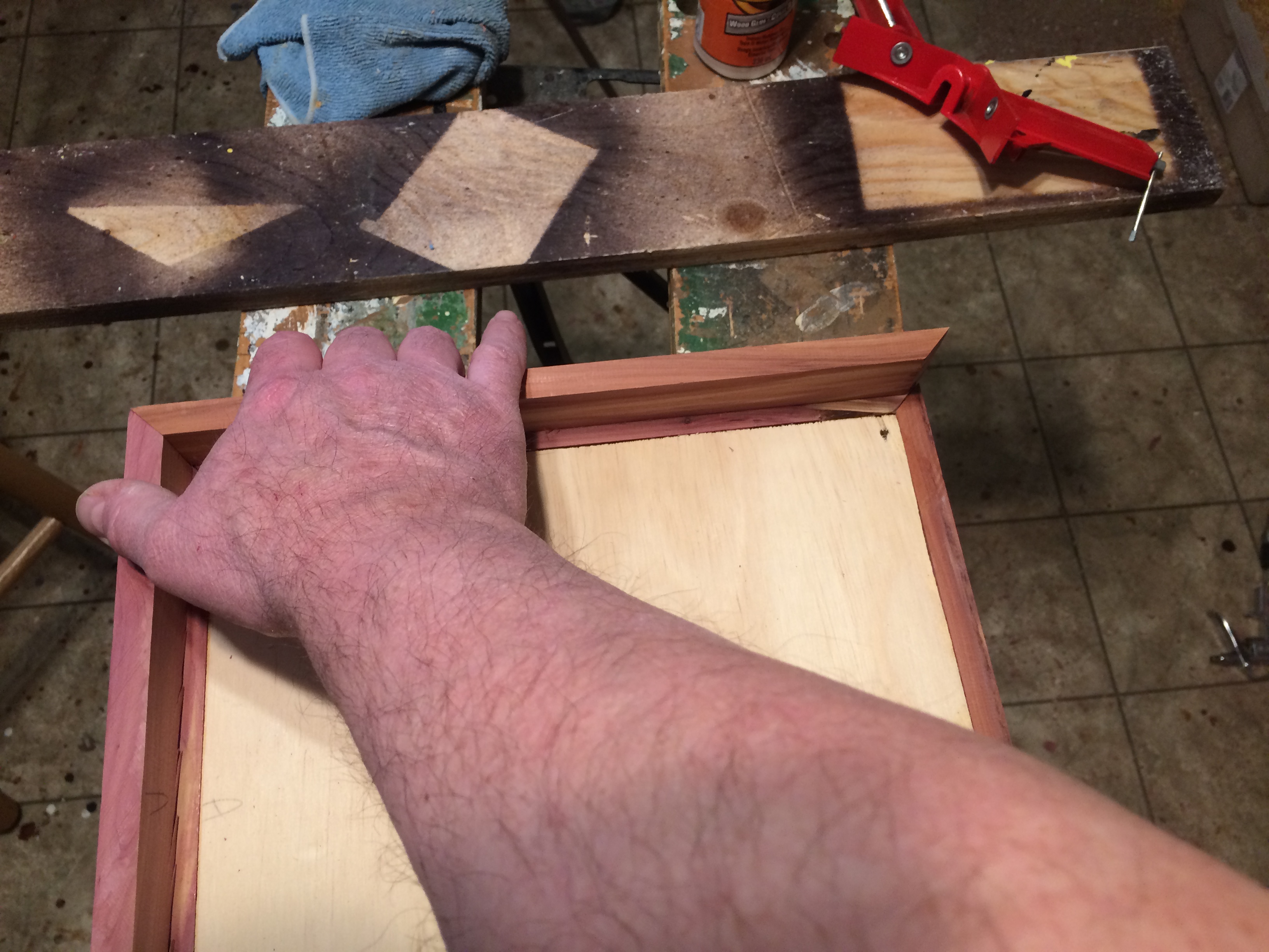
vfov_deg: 48.2
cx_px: 634
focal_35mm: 29
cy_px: 476
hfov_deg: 61.7
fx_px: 1063
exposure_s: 1/30
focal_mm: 4.15
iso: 100
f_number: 2.2
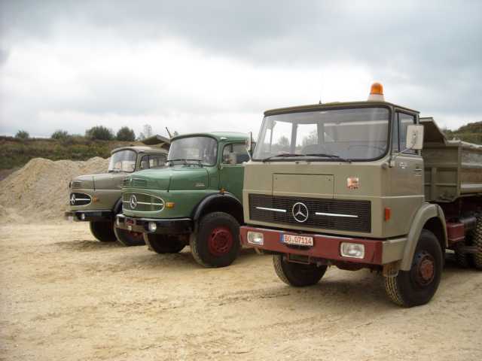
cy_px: 180
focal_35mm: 35
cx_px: 241
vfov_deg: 40.7
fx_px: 487
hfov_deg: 52.6
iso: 64
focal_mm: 5.7
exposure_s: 1/296
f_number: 2.8
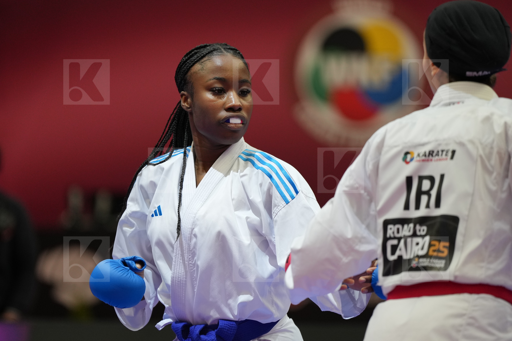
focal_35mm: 300
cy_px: 170
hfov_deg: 6.9
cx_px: 256
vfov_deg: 4.6
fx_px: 4266
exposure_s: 1/1000
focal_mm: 200
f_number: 2.8
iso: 1000
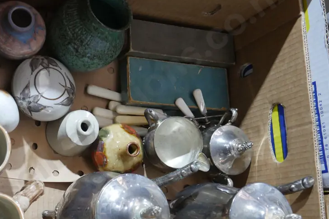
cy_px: 125
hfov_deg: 39.0
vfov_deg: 27.0
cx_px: 101
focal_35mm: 50
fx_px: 457
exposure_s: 1/60
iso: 1600
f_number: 4
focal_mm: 17
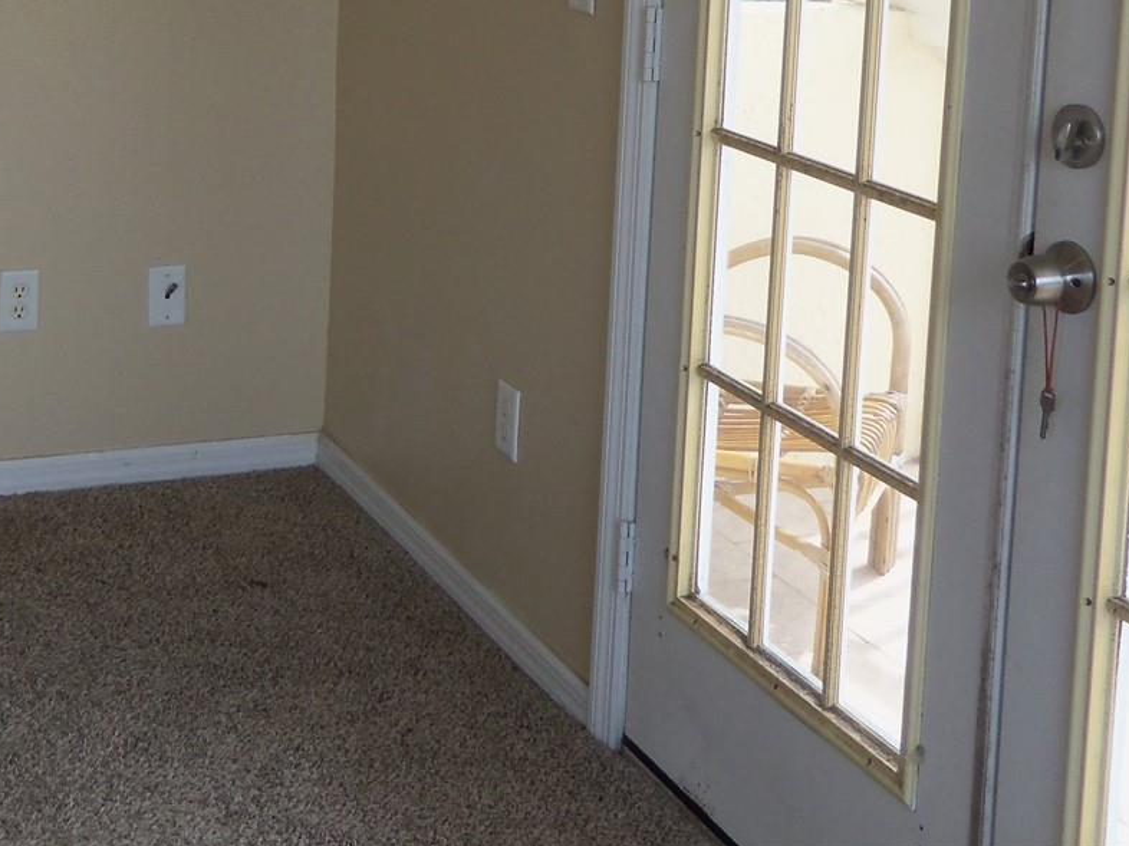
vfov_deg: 24.4
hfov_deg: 33.5
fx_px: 1858
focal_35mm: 57
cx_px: 368
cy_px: -11
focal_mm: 5.1
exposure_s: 1/50
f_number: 3.9
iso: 64
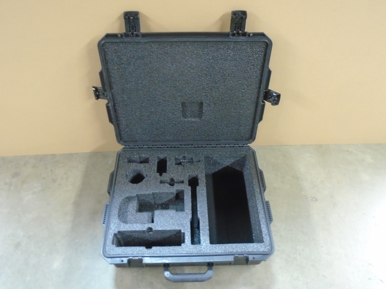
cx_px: 193
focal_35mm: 26
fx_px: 290
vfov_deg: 53.1
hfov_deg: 67.3
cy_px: 144
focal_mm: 4.6
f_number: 3.2
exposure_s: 1/4
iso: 500
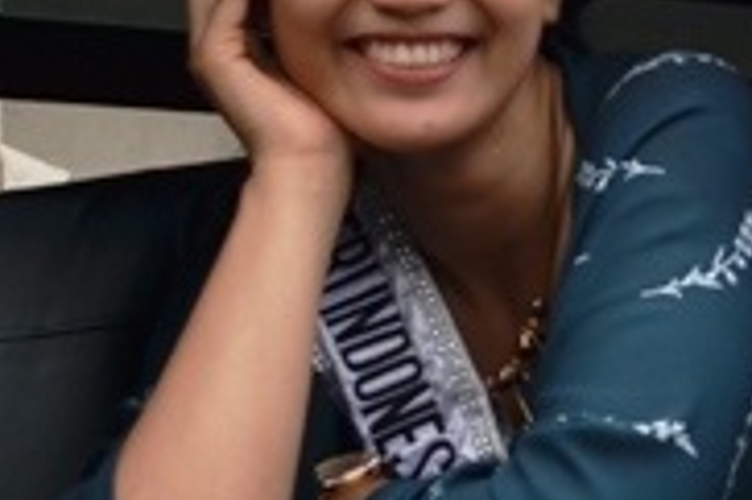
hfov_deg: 13.5
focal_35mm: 149
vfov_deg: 9.2
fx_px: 3110
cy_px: 293
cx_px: 812
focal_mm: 24
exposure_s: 1/2500
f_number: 4
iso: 250
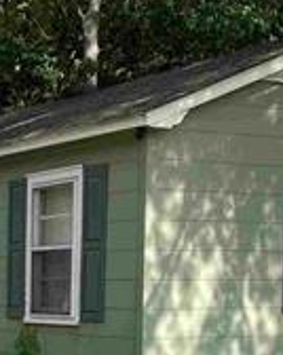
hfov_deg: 15.6
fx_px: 975
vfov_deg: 20.0
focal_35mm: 93
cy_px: 357
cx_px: -103
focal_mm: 5.1
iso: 32
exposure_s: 1/1475
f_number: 1.6
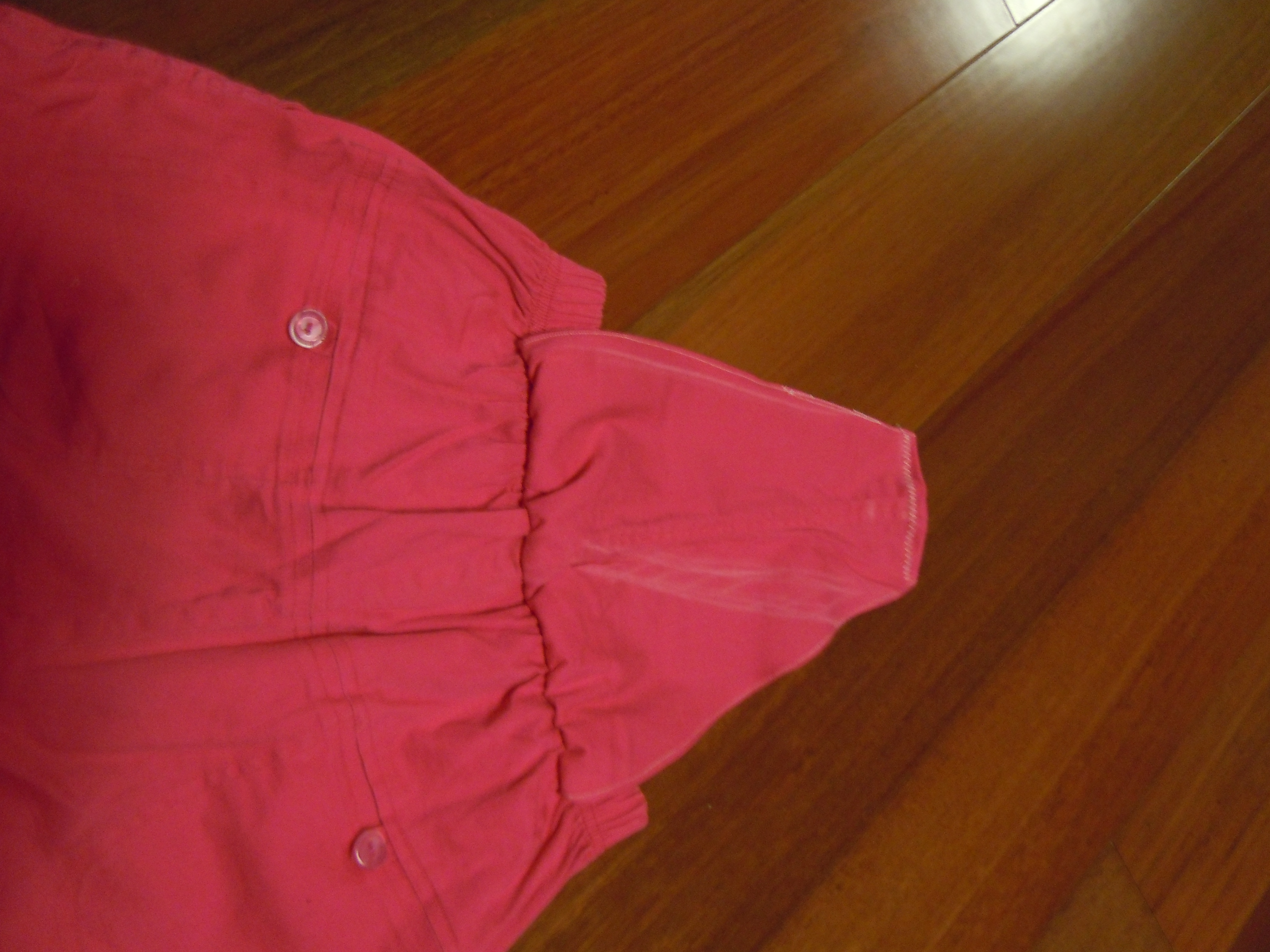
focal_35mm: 30
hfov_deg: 60.0
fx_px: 1101
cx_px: 635
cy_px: 476
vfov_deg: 46.8
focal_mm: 5.4
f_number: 3.5
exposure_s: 1/13
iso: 400
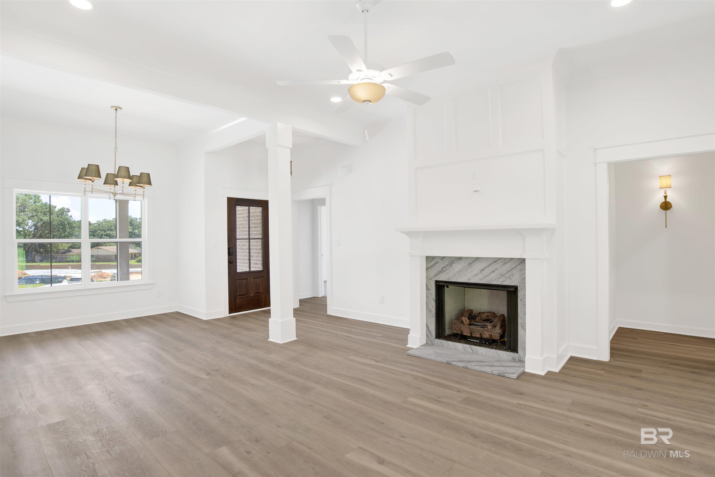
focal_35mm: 18
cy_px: 238
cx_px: 358
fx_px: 357
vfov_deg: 67.4
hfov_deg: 90.0
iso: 200
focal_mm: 18
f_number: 11
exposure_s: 1/6
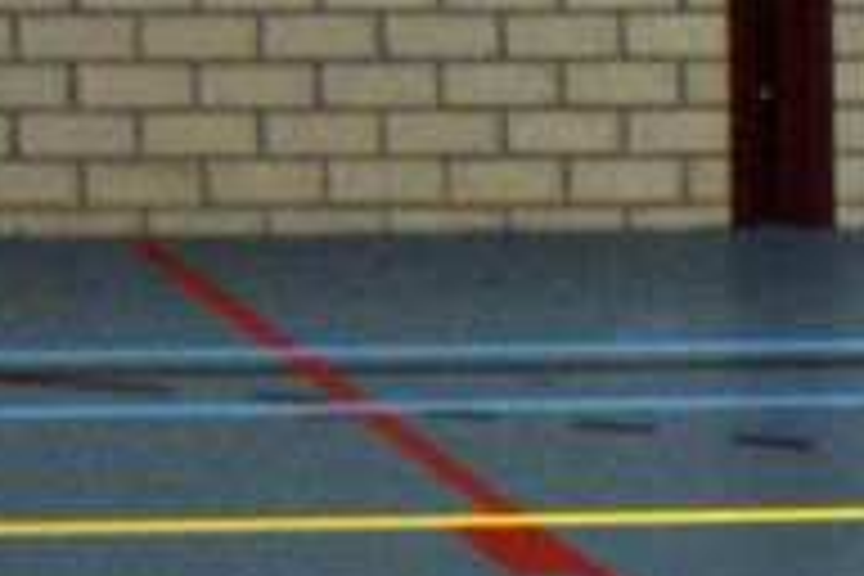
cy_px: 1678
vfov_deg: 4.1
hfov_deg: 6.0
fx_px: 7874
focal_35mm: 328
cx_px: 2092
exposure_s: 1/160
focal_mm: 35
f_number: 4.5
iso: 800
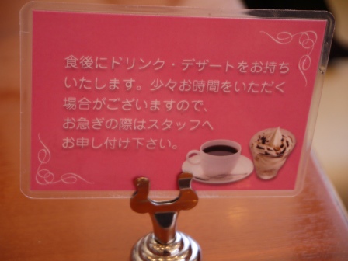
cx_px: 174
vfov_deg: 20.4
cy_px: 130
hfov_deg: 27.0
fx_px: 724
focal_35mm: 72
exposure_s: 1/80
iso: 400
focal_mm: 36
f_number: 5.6
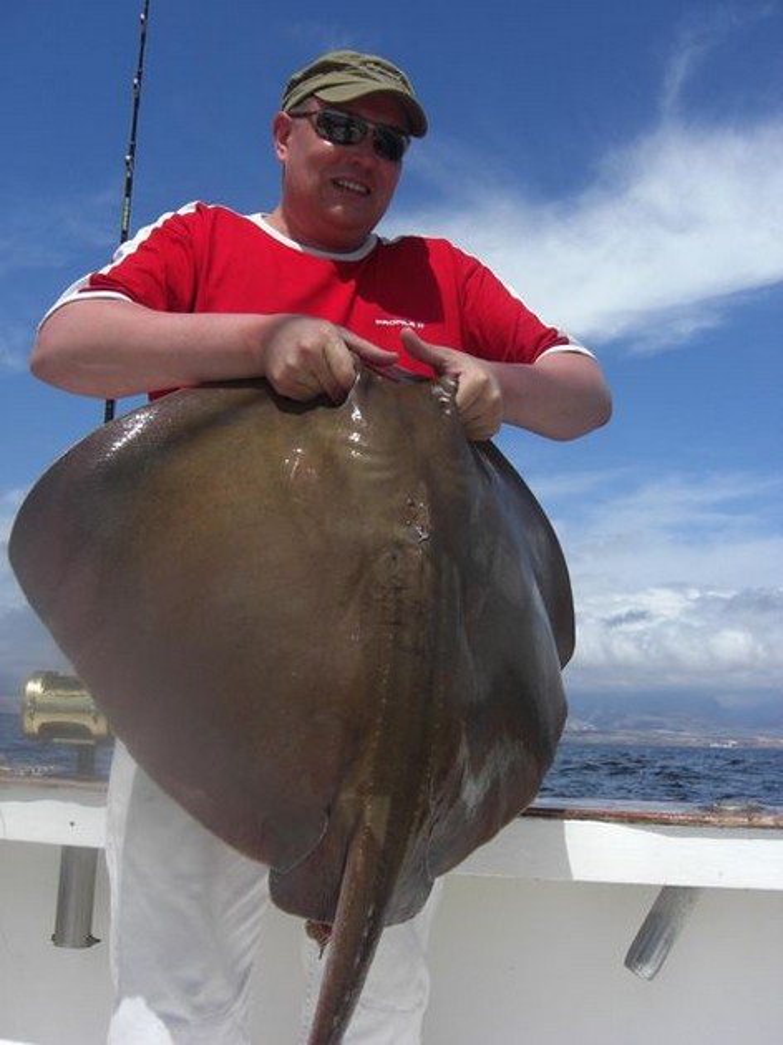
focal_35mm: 38
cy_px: 522
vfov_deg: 49.0
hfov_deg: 37.7
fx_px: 1147
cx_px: 392
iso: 80
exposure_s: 1/320
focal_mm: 7.9
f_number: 8
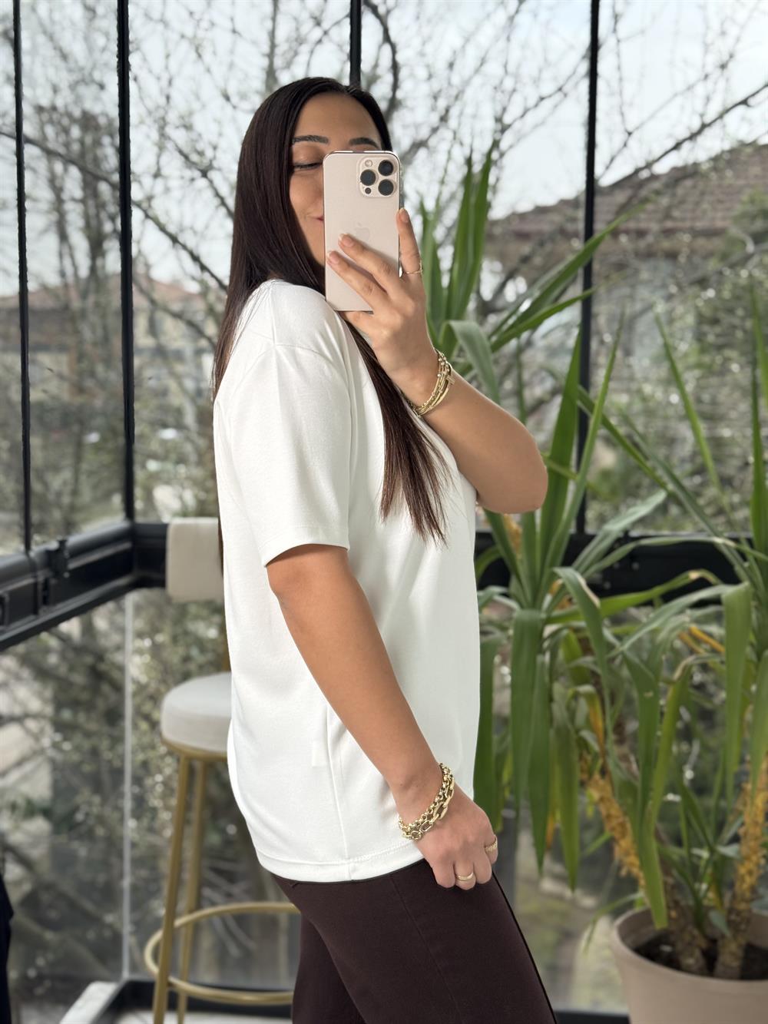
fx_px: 1420
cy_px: 512
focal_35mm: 48
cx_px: 384
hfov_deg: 30.3
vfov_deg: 39.7
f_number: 1.78
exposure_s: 1/238
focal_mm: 6.76
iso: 64
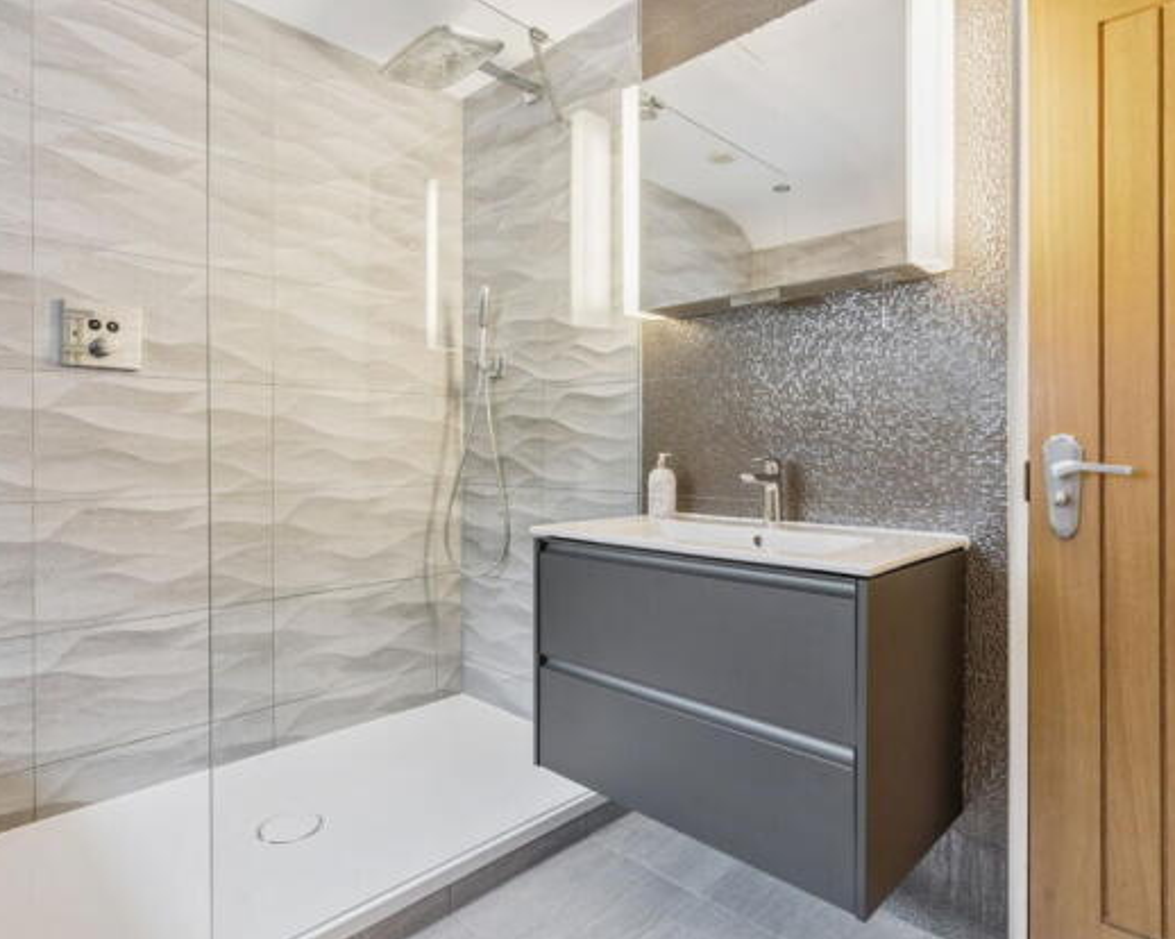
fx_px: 660
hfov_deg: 83.3
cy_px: 457
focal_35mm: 19
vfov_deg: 70.8
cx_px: 586
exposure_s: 1/8
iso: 320
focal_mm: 16
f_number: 8
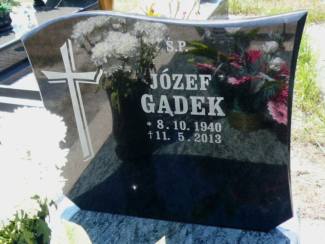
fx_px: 413
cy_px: 122
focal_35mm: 44
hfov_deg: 42.9
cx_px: 162
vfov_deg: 32.9
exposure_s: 1/250
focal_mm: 4.7
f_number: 2.8
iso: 100
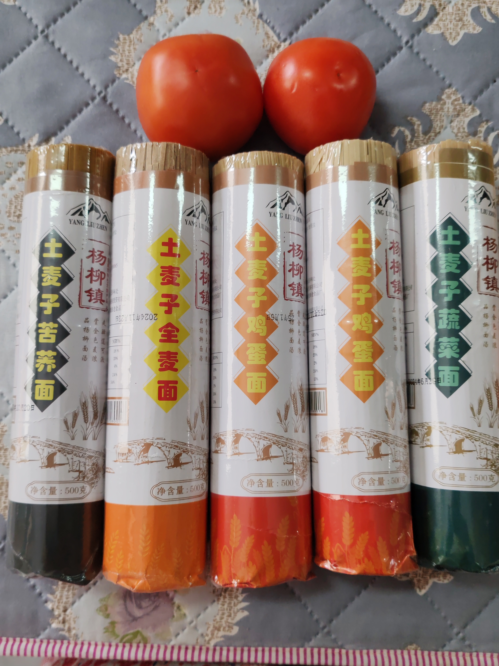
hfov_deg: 40.7
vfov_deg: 52.6
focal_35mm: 35
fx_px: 673
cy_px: 333
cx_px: 250
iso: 250
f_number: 1.9
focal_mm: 6.12
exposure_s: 1/100
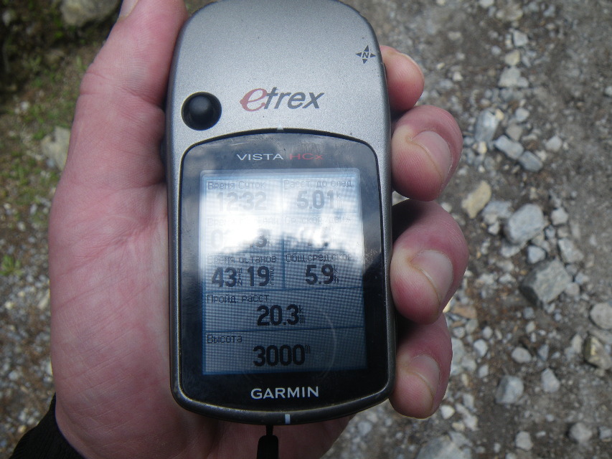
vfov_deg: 49.8
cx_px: 306
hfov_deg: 63.4
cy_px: 230
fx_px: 495
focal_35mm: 28
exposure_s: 1/250
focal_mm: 5
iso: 50
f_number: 4.2
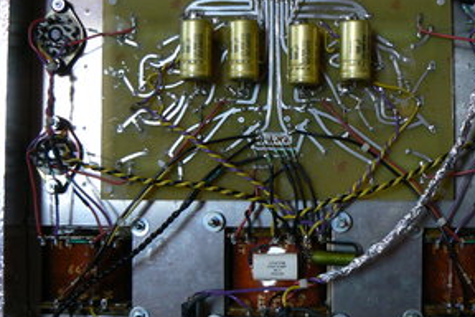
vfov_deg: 26.0
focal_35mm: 52
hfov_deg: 38.0
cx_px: 287
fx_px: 686
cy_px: 162
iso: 100
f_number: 2.8
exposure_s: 1/30
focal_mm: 6
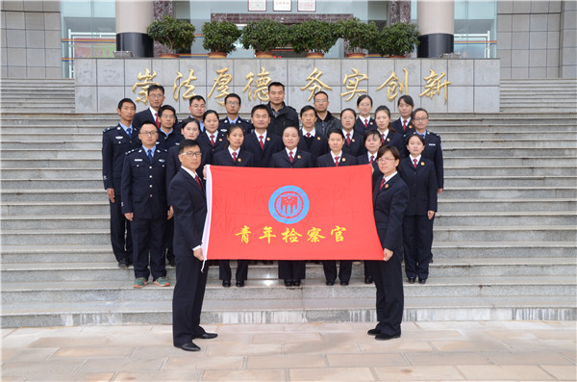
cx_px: 288
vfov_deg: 35.3
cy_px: 191
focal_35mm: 38
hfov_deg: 51.4
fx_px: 600
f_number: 10
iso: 1000
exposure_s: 1/80
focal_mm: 25
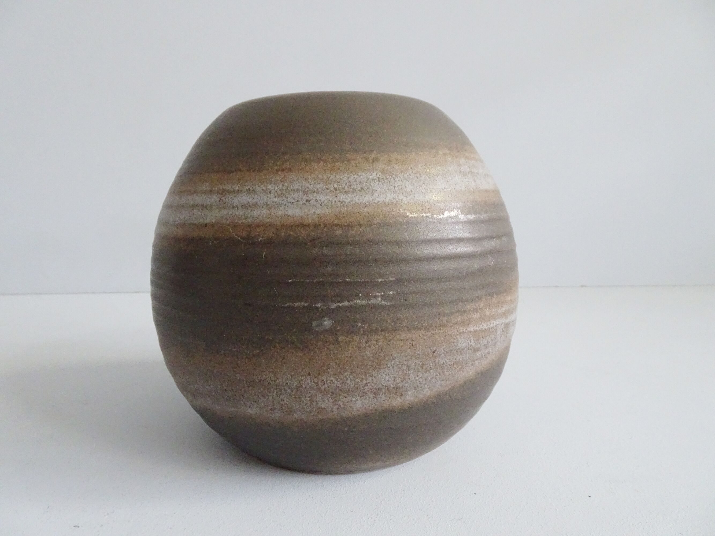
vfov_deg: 56.8
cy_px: 268
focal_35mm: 24
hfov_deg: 71.6
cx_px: 358
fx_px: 496
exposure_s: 1/30
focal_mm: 4.1
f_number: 3.5
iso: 1250
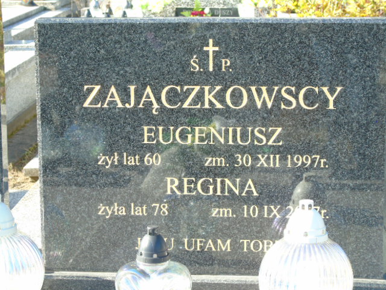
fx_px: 1204
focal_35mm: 108
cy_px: 145
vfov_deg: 13.7
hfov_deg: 18.2
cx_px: 193
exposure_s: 1/80
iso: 100
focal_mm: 19
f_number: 4.4
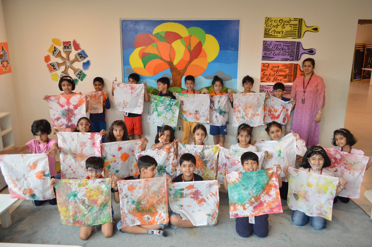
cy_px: 124
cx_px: 186
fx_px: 310
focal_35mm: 30
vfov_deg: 43.5
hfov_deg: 62.0
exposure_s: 1/60
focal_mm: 20
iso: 800
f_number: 3.8
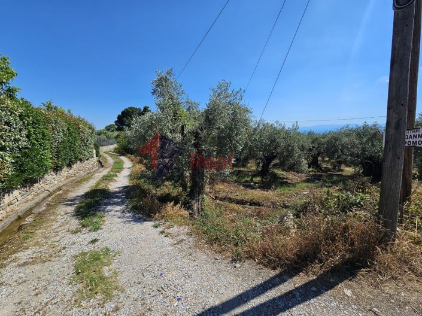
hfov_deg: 106.2
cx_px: 211
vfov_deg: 89.9
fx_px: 158
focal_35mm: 13
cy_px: 158
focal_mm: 2.2
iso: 50
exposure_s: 1/2913
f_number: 2.2
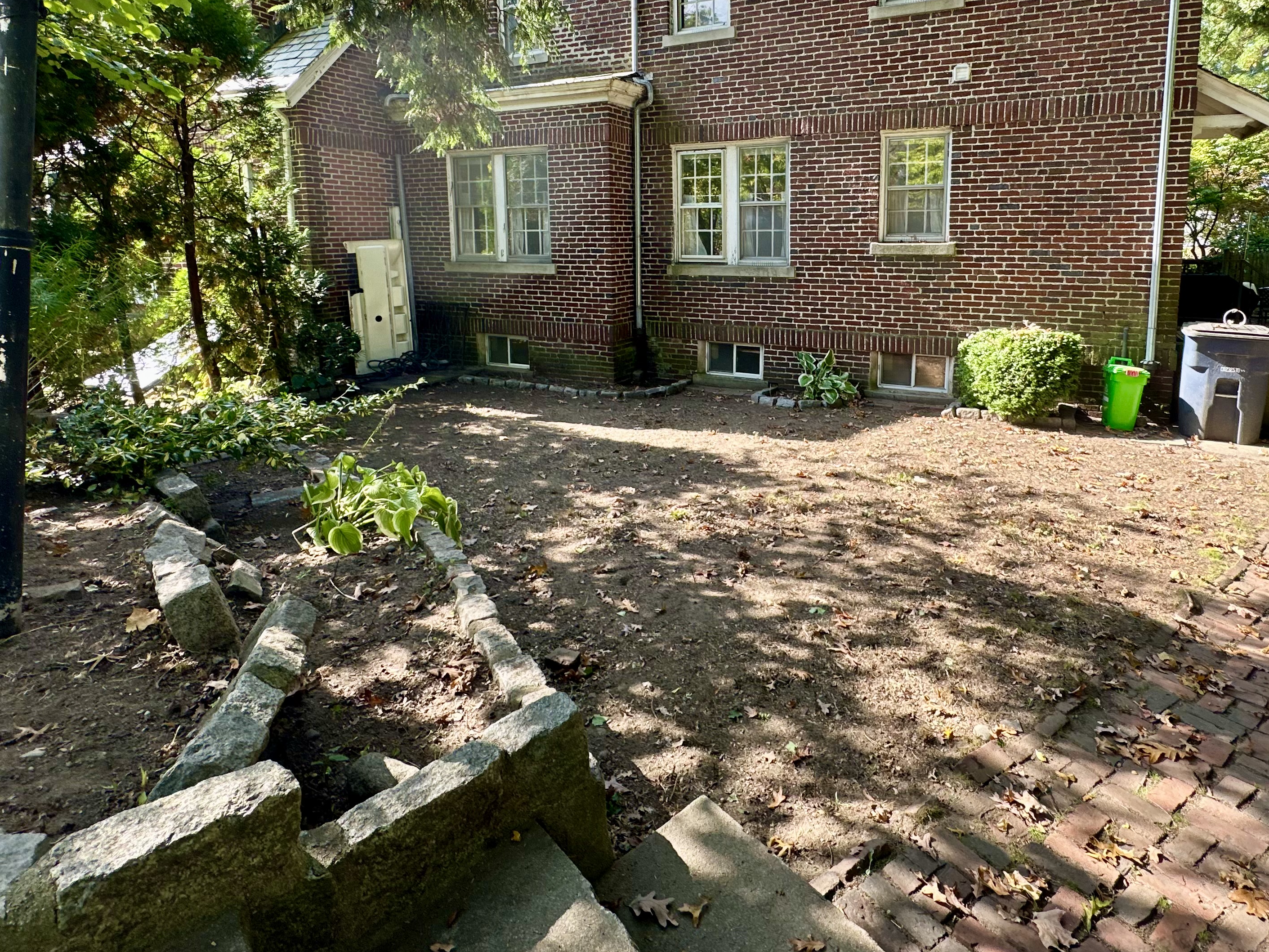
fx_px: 733
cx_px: 704
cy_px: 323
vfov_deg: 64.4
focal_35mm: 20
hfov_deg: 81.4
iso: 64
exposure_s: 1/145
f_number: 2.2
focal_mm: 2.22
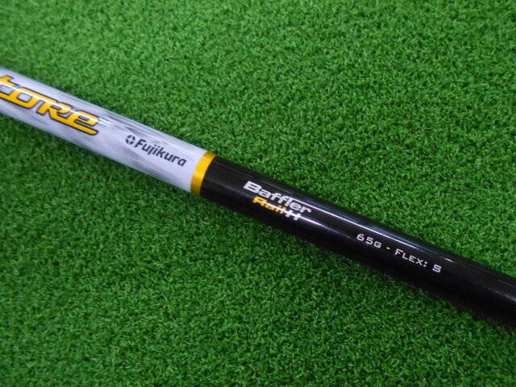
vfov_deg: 53.1
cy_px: 194
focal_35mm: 26
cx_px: 258
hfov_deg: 67.3
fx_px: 388
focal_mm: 4.6
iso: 800
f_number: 3.2
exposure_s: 1/60
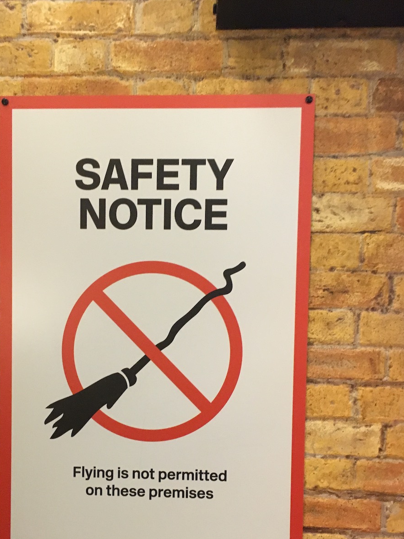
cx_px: 158
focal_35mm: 37
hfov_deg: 38.5
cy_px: 342
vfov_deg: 49.6
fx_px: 576
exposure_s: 1/30
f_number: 2.2
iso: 200
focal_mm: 4.15
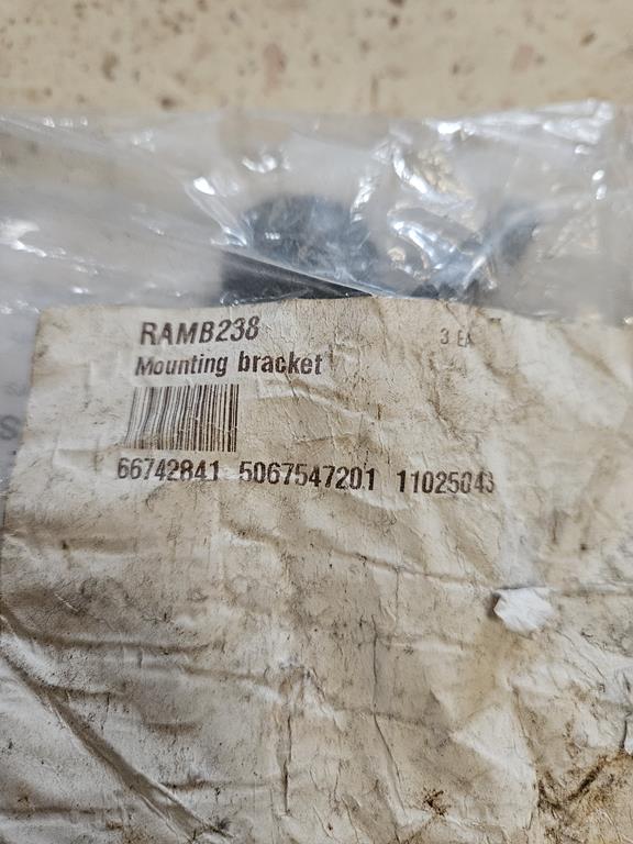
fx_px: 561
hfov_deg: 58.9
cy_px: 422
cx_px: 316
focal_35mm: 23
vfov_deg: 73.9
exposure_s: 1/50
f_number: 1.8
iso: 640
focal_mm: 5.4
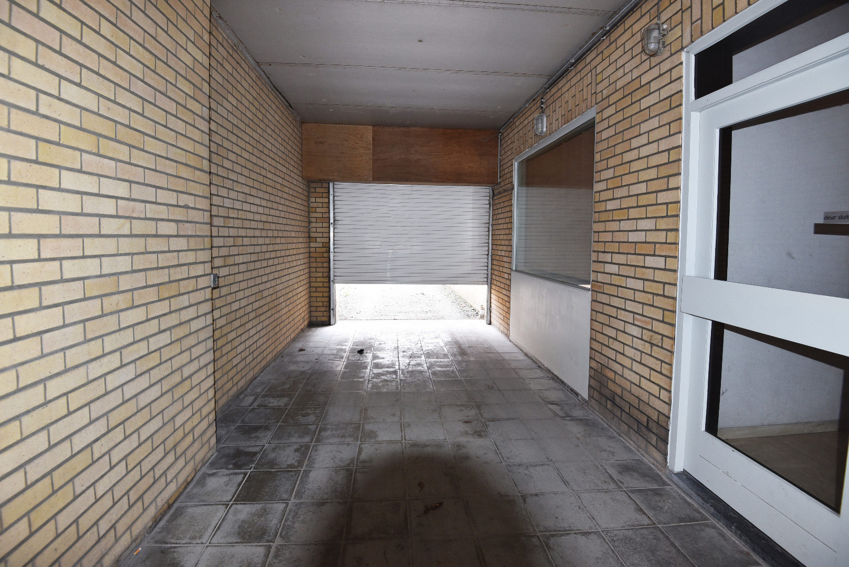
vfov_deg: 73.8
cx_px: 424
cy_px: 284
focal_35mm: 16
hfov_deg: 96.7
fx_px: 378
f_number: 5.6
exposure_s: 1/125
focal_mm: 16
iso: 640
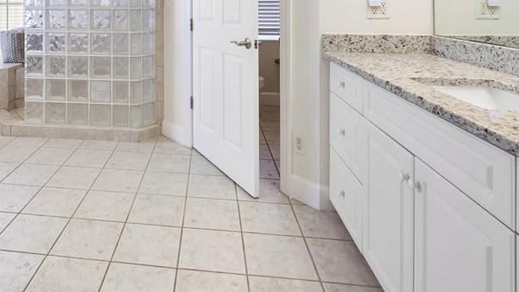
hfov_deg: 69.4
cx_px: 165
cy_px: 2
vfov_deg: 39.3
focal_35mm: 26
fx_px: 358
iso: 200
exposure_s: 1/13
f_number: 7.1
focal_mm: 7
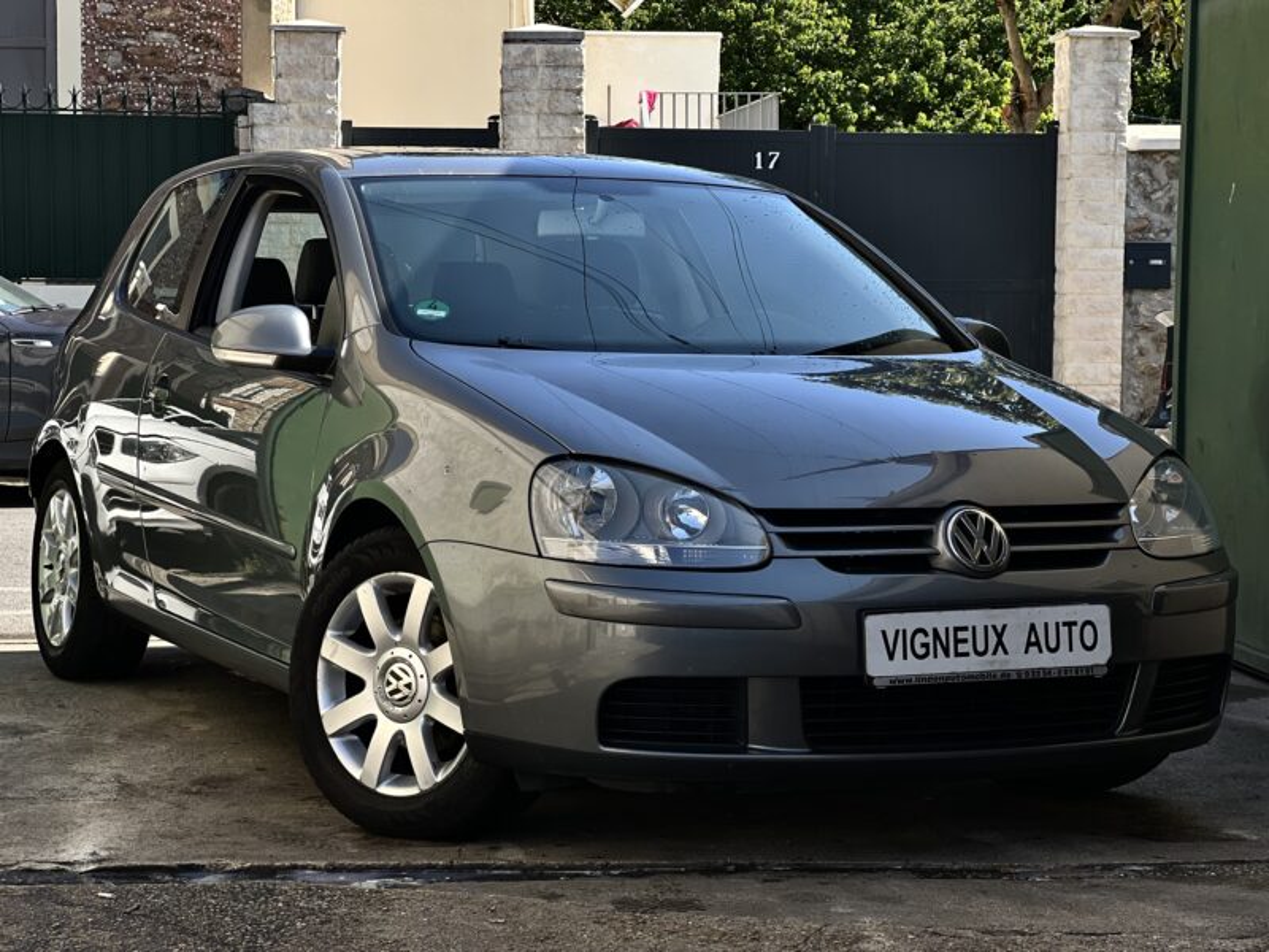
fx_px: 2823
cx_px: 634
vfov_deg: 19.1
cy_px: 476
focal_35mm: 77
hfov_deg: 25.3
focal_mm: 9
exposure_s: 1/416
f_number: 2.8
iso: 32
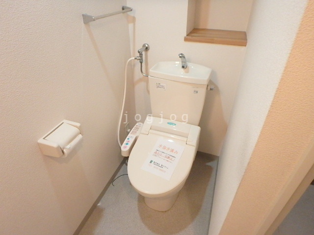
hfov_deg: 79.0
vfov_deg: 63.4
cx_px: 157
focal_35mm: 21
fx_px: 190
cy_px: 118
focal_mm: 3.7
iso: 800
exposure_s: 1/30
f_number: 3.5
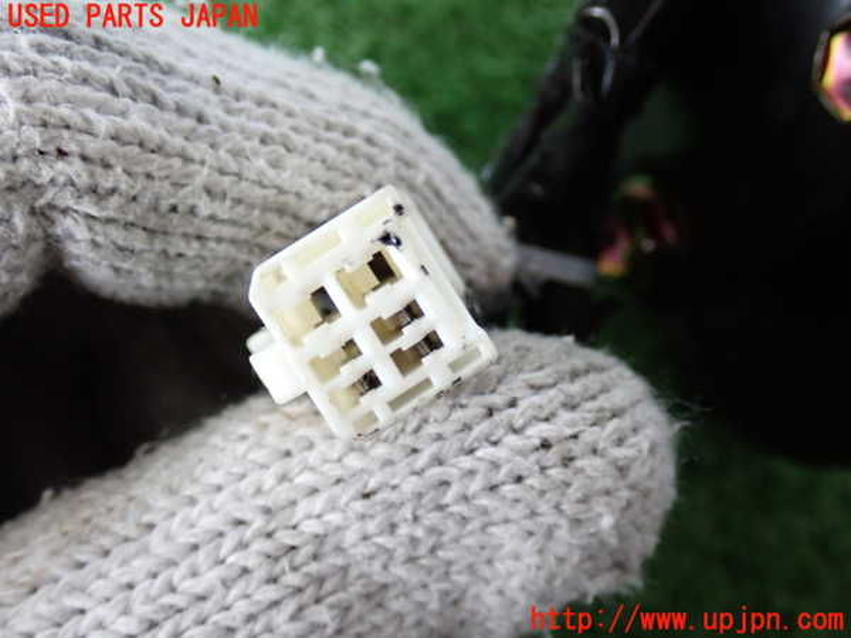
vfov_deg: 30.9
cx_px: 426
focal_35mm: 47
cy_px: 319
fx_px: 1155
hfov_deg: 40.4
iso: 640
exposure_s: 1/50
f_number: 3.1
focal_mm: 8.4
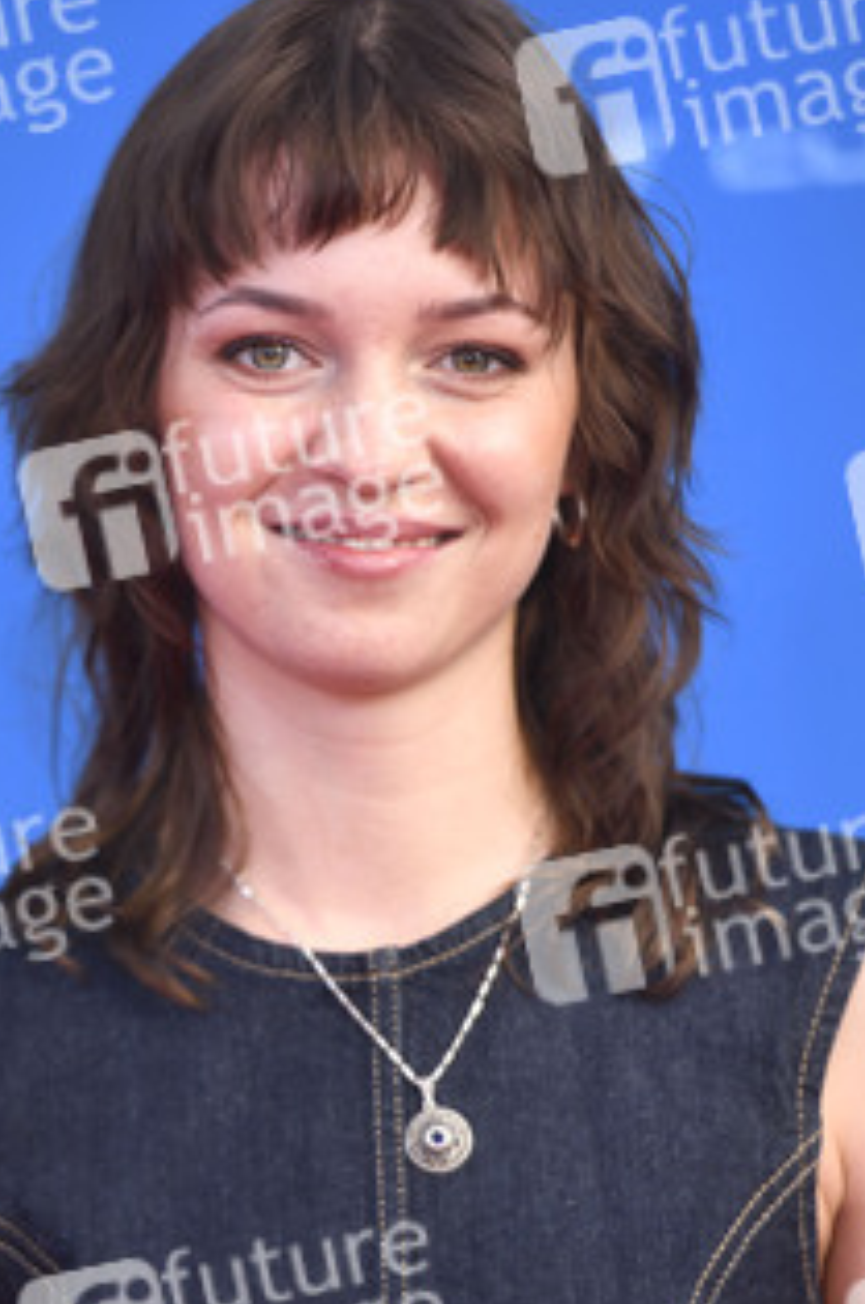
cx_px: 352
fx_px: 9184
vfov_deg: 8.1
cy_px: 700
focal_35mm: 254
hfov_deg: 5.4
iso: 640
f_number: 3.5
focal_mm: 200
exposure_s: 1/800
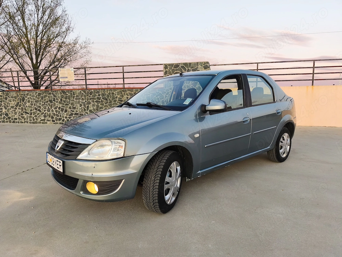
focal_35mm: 23
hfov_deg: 73.9
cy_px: 128
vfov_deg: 58.9
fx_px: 227
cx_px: 171
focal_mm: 6.14
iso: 200
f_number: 1.65
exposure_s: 1/99.9
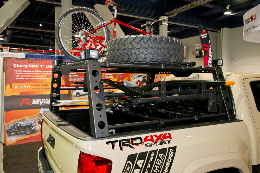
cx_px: 130
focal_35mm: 31
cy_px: 86
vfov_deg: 42.3
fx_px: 224
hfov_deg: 60.3
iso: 800
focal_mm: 31
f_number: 7.1
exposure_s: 1/60
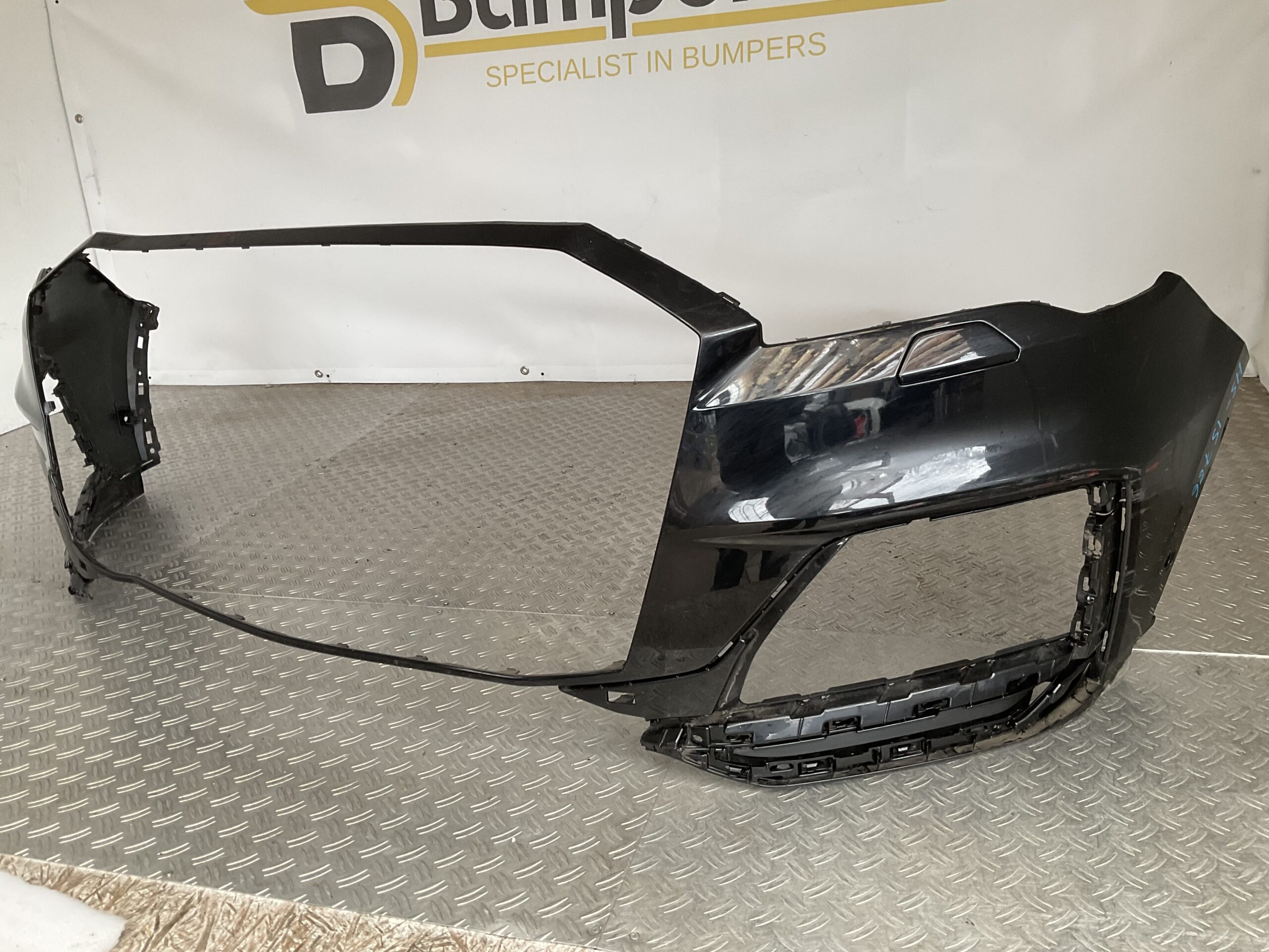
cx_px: 634
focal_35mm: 29
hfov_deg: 61.7
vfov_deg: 48.2
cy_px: 476
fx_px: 1063
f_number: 1.8
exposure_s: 1/50
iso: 40
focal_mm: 3
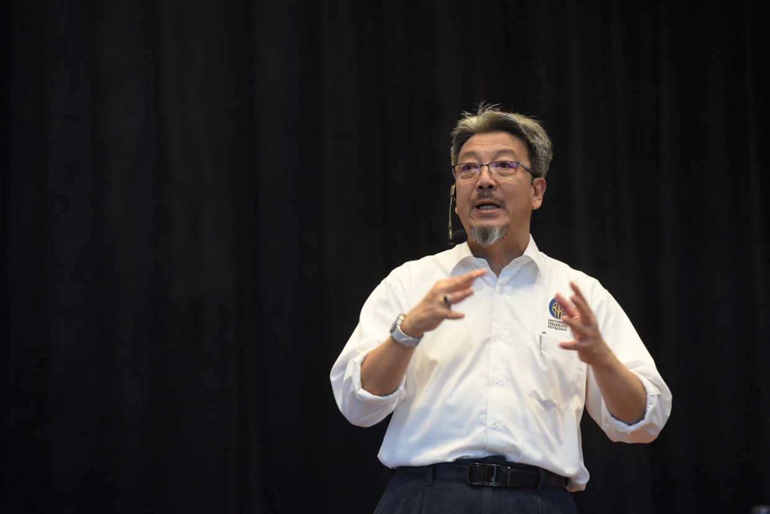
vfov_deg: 8.1
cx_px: 385
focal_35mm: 170
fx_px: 3636
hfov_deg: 12.1
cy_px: 257
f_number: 4.5
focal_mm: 170
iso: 2500
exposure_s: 1/160
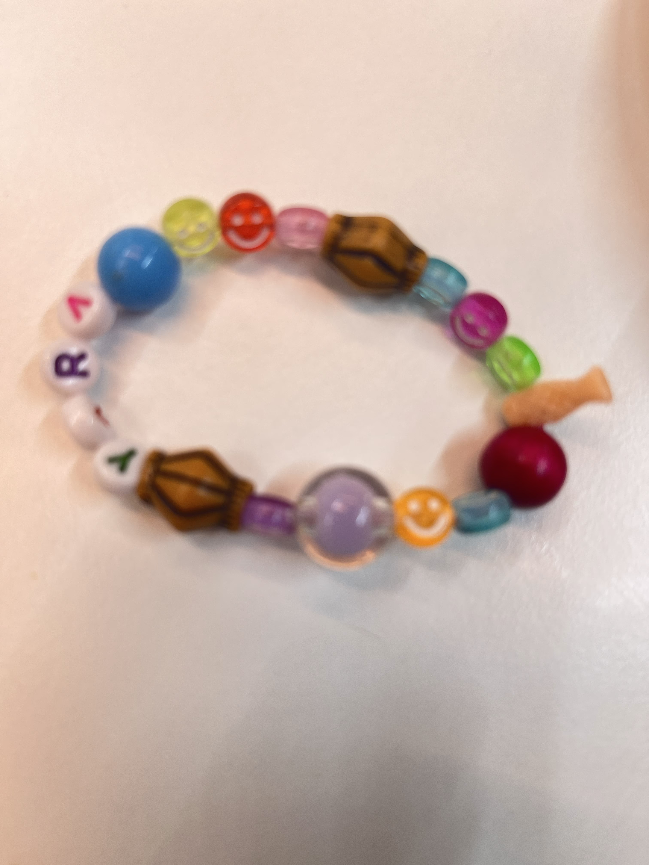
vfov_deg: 67.3
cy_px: 432
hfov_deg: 53.1
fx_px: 650
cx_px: 324
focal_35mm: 26
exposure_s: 1/100
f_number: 1.6
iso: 40
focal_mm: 5.1
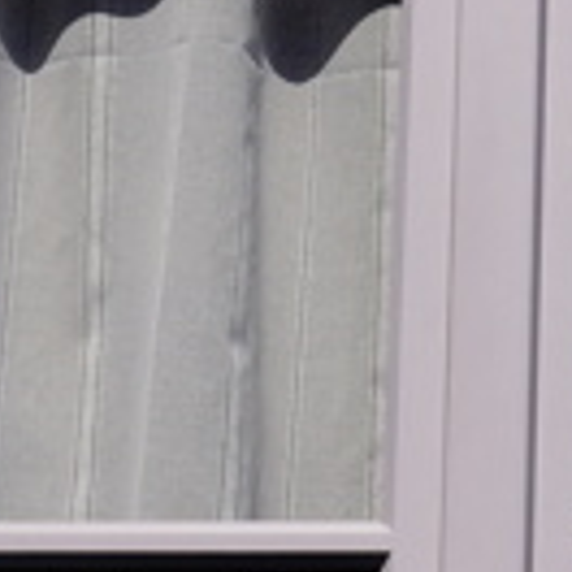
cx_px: 563
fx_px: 4449
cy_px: 100
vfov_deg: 7.3
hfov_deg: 7.3
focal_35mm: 238
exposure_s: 1/320
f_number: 10
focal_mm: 24
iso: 100
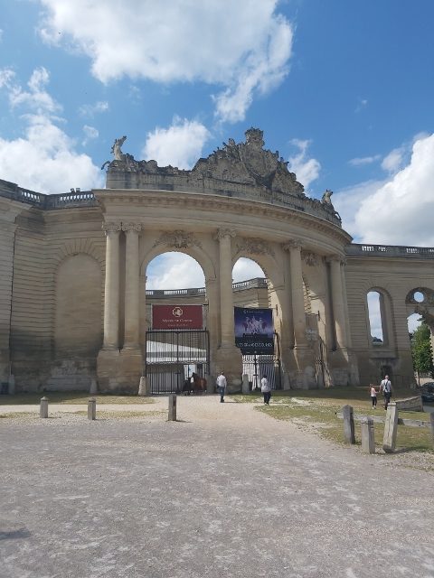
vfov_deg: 67.3
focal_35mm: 26
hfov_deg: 53.1
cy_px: 289
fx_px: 435
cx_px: 217
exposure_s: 1/3436
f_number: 1.7
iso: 64
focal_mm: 3.92
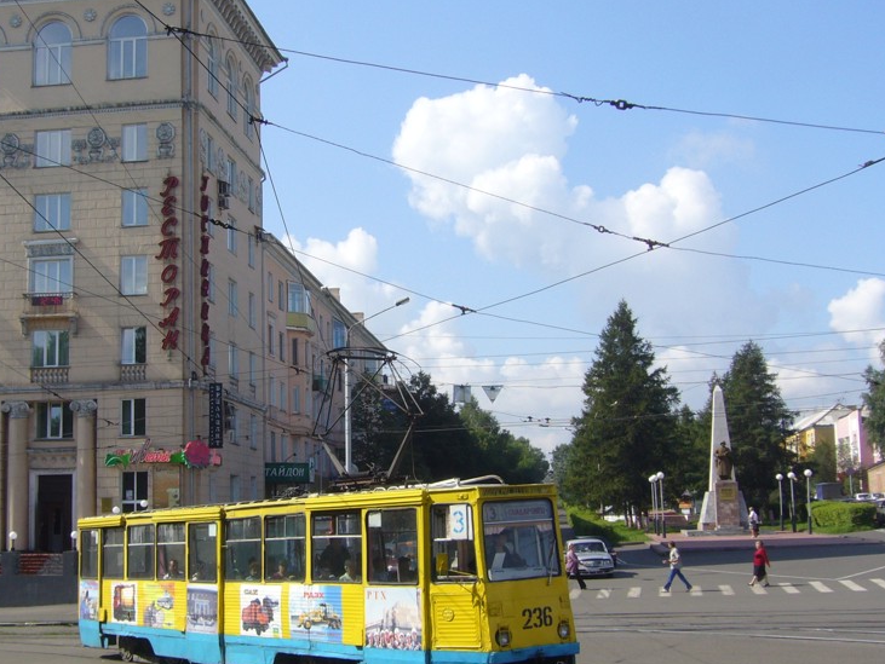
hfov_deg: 38.6
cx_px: 315
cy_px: 360
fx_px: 1253
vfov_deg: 29.7
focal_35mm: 49
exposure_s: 1/250
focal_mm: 5.8
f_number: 5.6
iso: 80
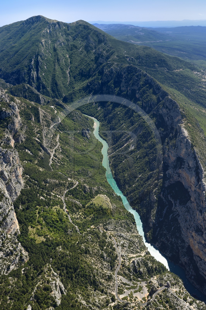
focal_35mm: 24
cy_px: 155
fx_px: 206
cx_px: 103
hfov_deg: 53.1
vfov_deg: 73.8
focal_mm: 24
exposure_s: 1/800
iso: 200
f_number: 5.6
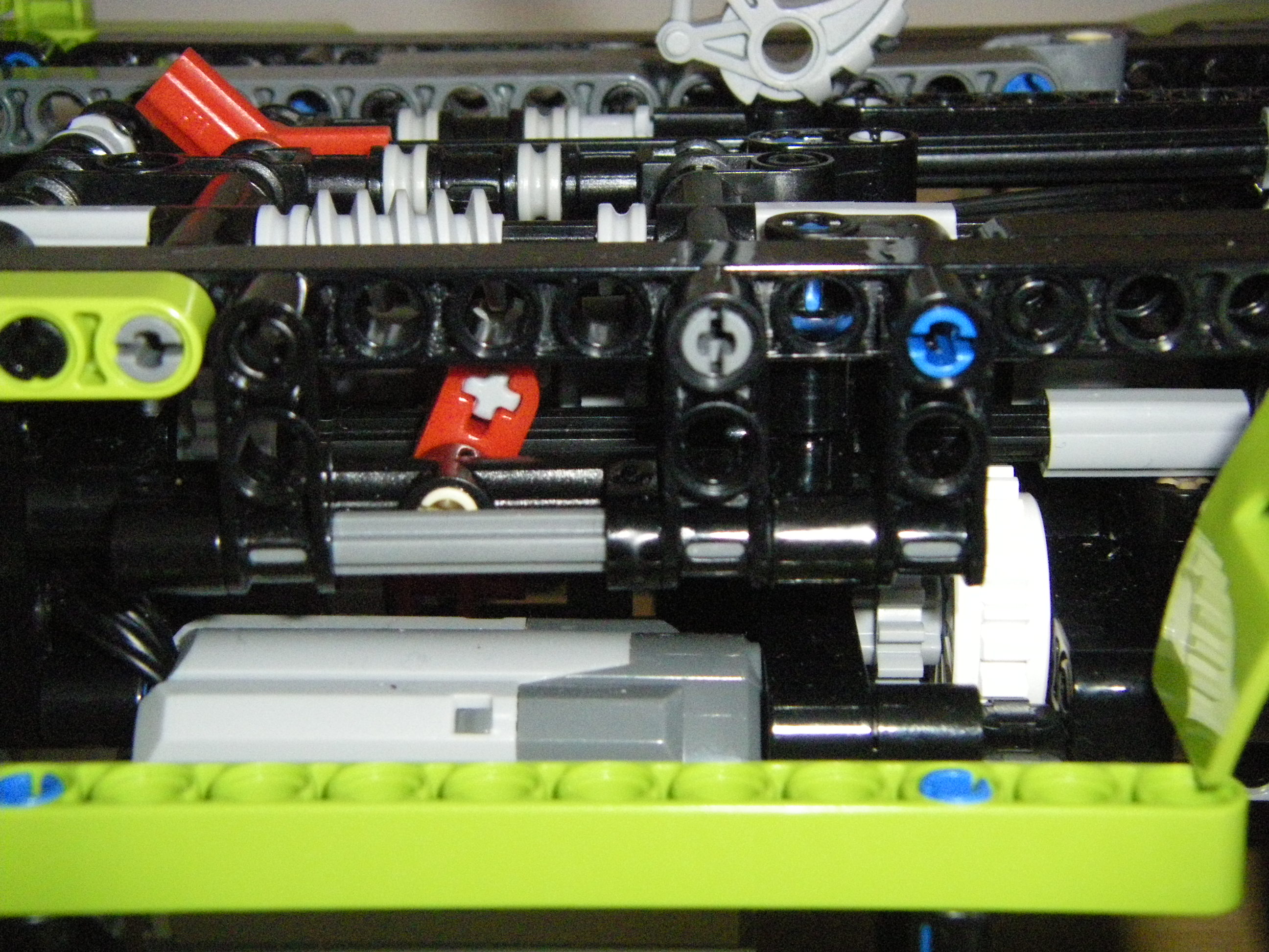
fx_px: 2566
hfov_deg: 27.8
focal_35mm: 70
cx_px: 634
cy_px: 476
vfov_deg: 21.0
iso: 800
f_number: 7.6
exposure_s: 1/60
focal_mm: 11.5
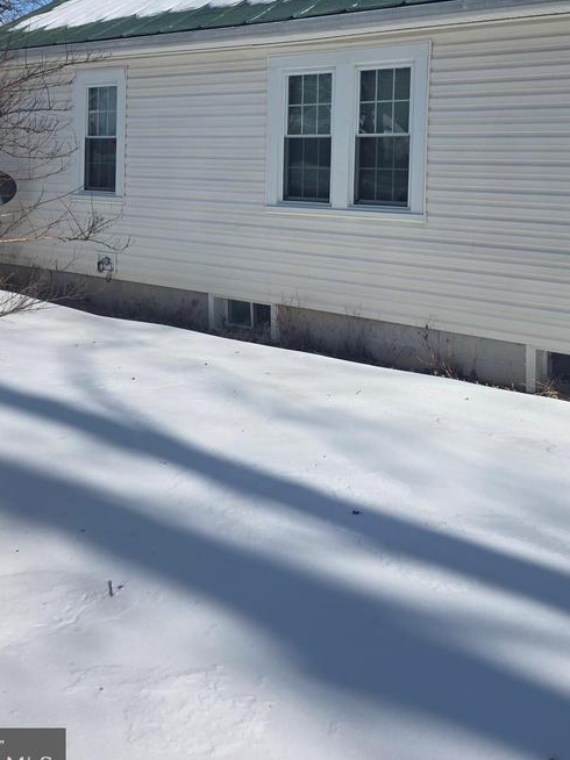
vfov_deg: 46.7
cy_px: 167
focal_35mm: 38
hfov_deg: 37.6
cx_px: 333
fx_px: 835
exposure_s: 1/7944
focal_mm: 6.3
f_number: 1.7
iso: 80
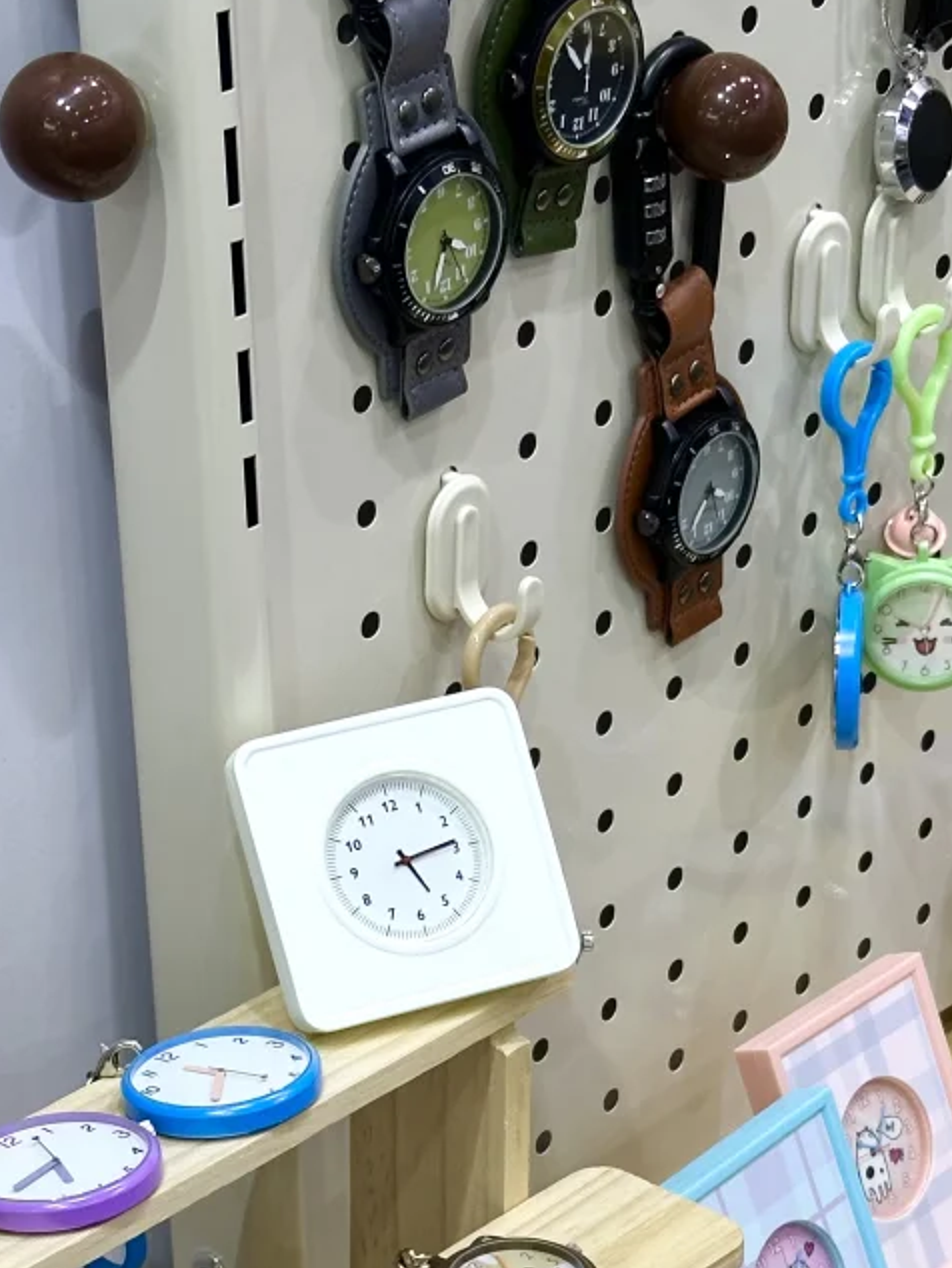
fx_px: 3994
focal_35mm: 109
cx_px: 736
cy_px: 1028
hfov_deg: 13.5
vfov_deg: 17.9
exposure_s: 1/182
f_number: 1.78
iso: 50
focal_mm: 6.86
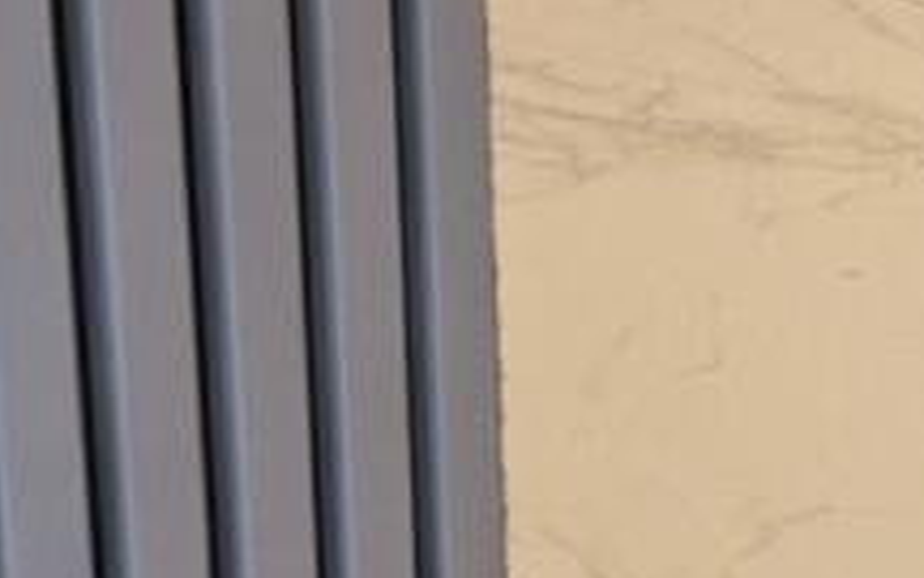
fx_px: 3047
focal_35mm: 121
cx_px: 1330
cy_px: -1038
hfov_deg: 16.0
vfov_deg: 9.1
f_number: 1.68
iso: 342
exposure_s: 1/100
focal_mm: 6.9
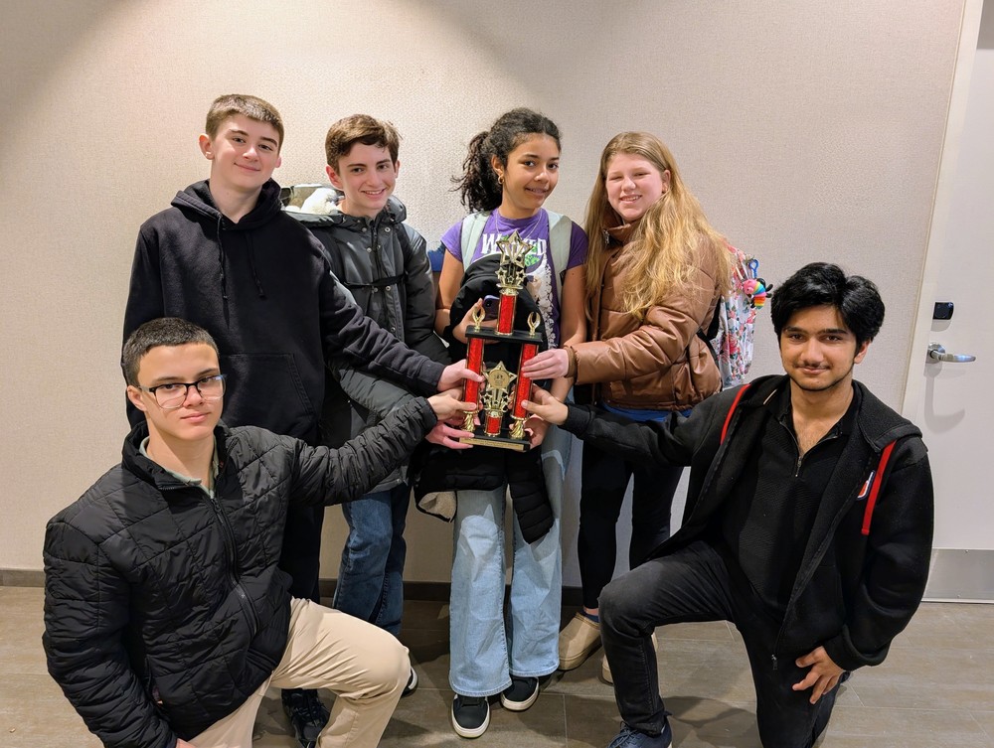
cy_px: 374
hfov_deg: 71.5
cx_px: 497
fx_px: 690
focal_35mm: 24
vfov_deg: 56.9
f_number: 1.68
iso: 150
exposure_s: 1/60
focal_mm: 6.9
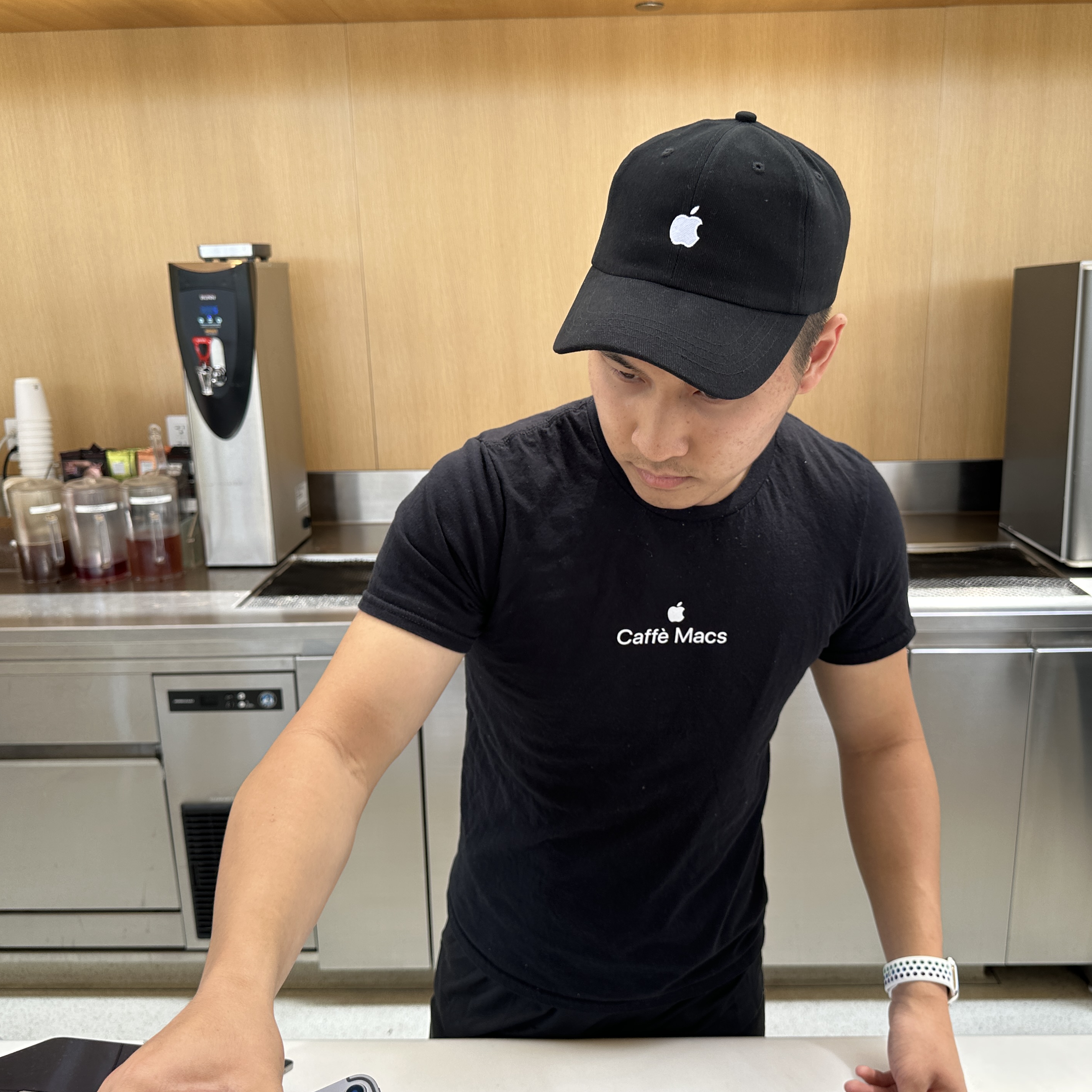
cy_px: 560
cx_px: 578
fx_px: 1071
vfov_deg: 54.0
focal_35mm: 30
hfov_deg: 54.0
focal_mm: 6.86
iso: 80
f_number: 1.78
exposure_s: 1/273
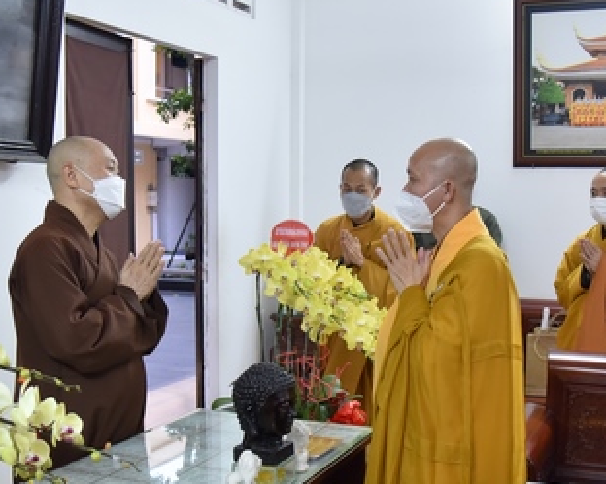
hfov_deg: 39.5
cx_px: 346
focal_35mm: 47
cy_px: 303
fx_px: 842
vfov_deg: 31.9
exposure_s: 1/50
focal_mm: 24
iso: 2000
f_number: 4
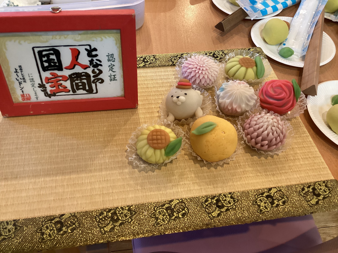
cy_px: 126
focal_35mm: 31
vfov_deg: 45.4
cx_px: 169
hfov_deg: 58.4
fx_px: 303
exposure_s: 1/60
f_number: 2.4
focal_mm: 3.3
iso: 200
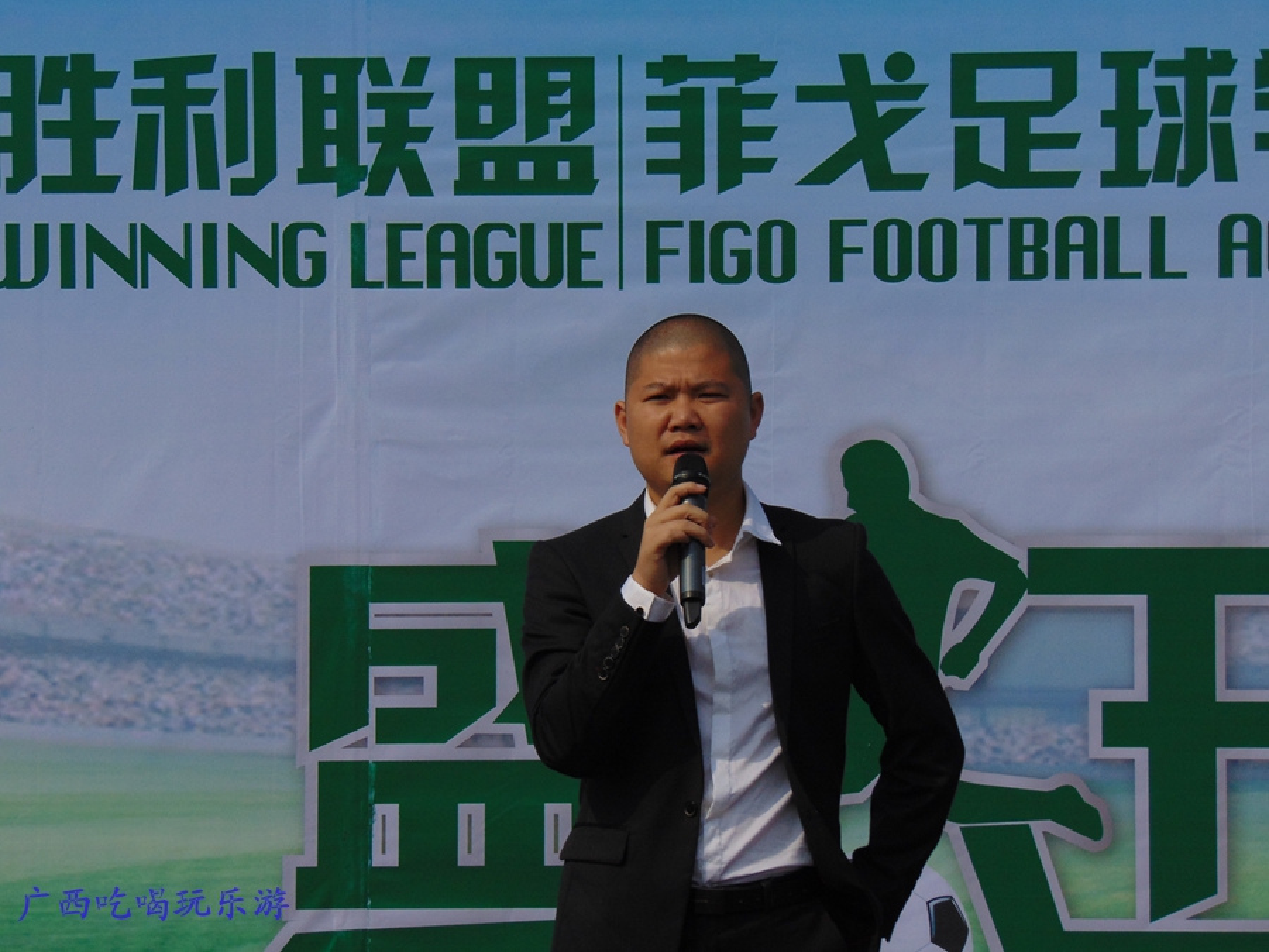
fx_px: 4876
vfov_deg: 11.1
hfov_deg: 14.8
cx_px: 634
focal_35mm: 133
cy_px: 476
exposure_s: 1/400
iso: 80
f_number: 10.3
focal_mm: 23.9
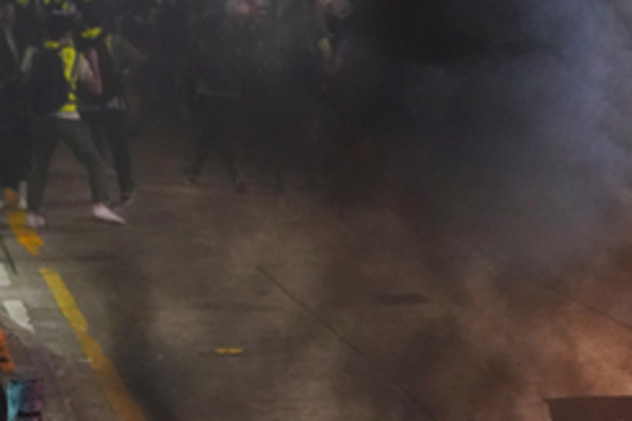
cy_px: 326
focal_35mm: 95
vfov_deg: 14.3
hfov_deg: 20.5
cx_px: 694
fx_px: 1668
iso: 6400
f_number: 4
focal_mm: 39
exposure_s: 1/200
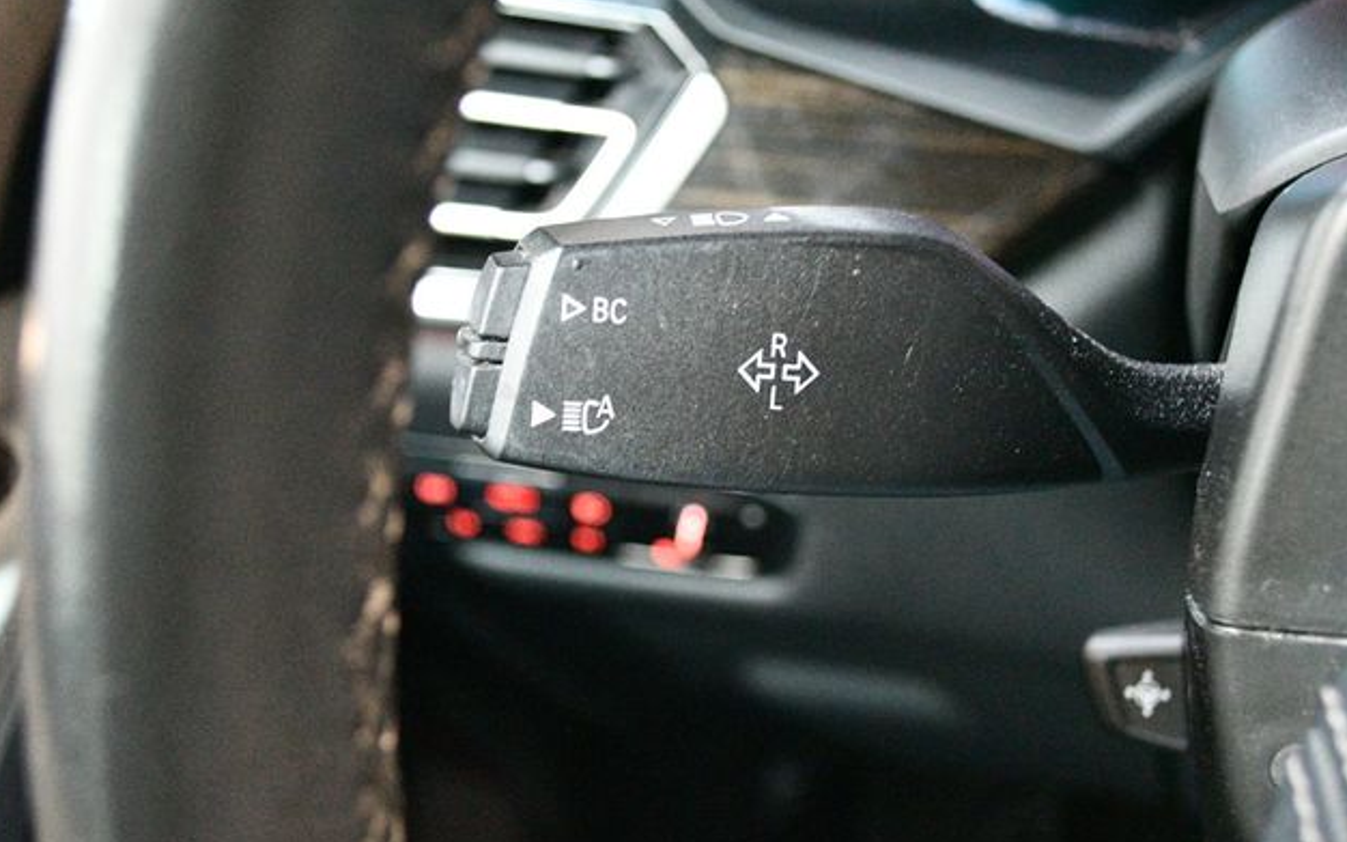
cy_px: 450
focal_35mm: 50
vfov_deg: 25.8
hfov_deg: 40.3
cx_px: 661
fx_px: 1835
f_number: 4.8
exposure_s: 1/25
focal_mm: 32
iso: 12800
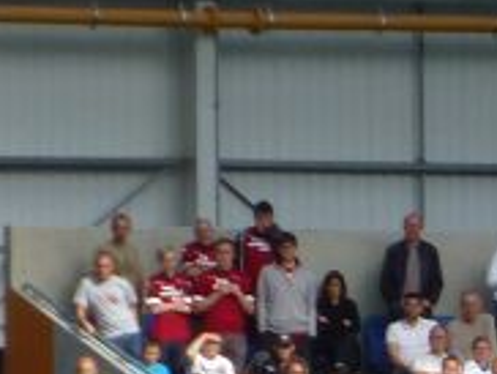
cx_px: 885
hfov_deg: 1.7
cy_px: 625
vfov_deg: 1.3
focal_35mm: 1160
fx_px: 16677
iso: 100
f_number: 5.4
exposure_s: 1/200
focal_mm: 31.3
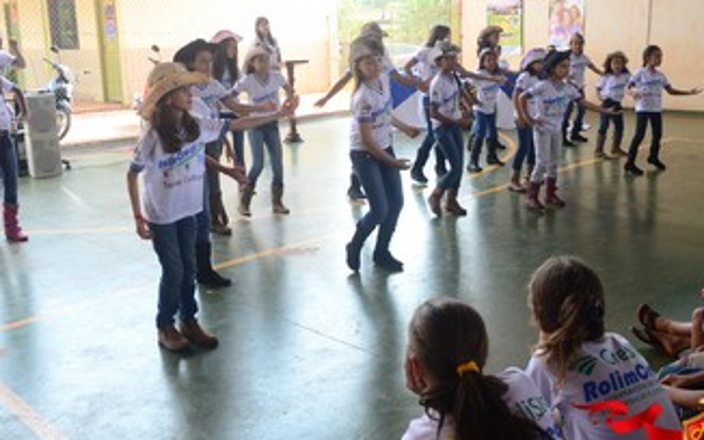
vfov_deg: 33.6
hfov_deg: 51.5
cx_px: 380
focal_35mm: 38
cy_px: 214
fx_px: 729
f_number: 6.3
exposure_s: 1/160
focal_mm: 18
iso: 400
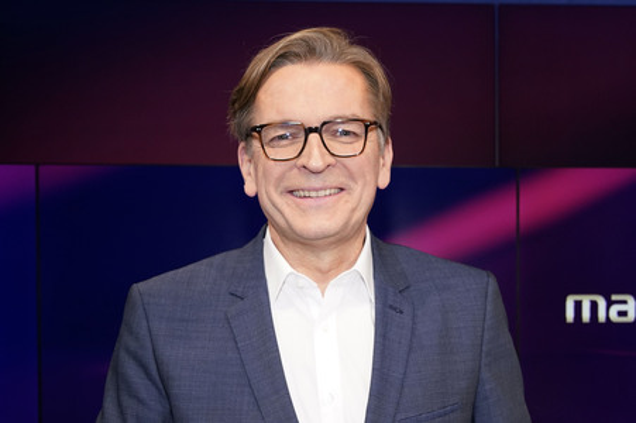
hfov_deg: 63.7
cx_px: 318
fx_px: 512
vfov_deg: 44.9
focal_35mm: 29
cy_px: 212
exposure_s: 1/125
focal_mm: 29
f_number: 5.6
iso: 2000
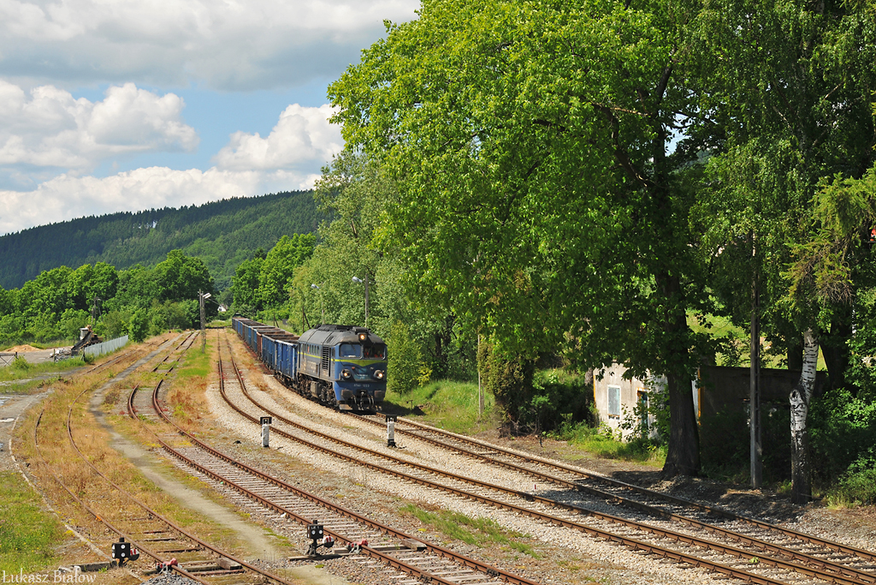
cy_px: 292
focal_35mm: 57
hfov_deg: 35.0
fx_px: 1387
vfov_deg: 23.8
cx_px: 438
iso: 200
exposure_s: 1/320
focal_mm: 38
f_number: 8
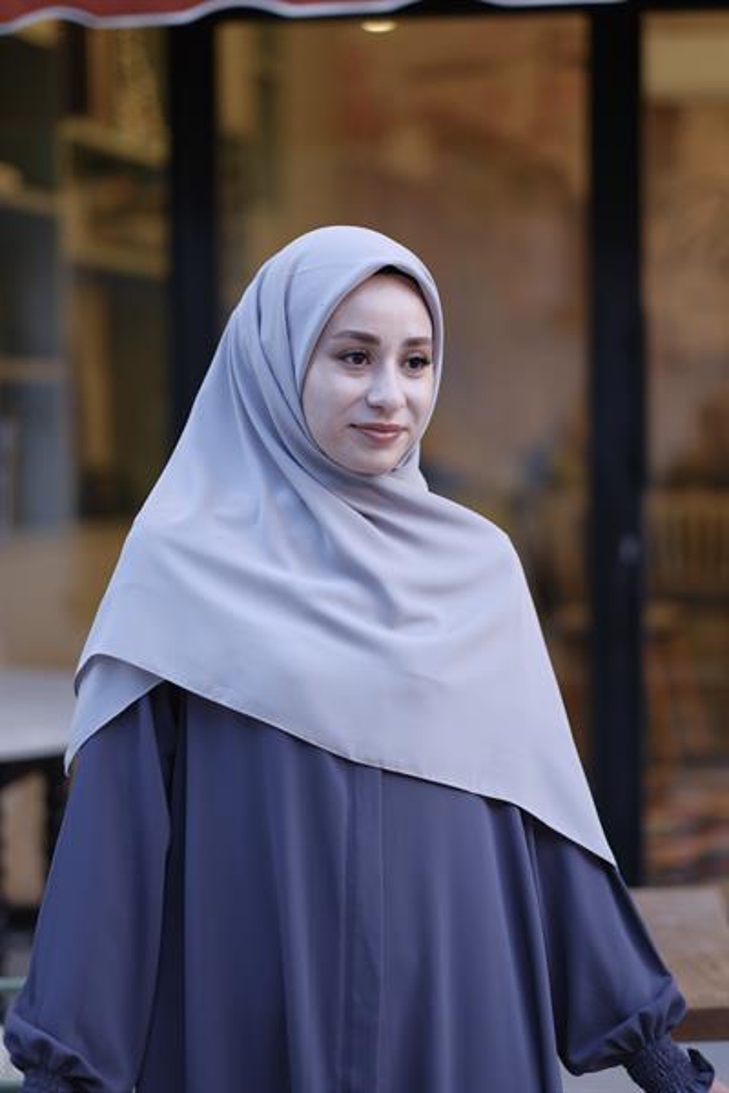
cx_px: 364
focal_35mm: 84
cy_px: 546
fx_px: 2551
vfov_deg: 24.2
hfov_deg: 16.3
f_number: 1.4
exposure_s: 1/125
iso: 320
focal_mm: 56
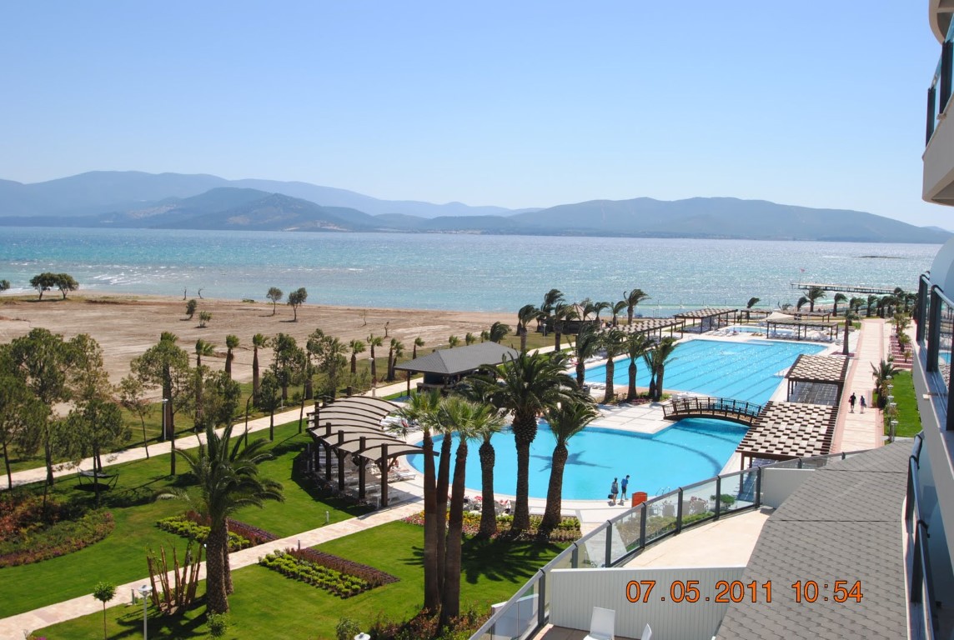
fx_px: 956
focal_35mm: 36
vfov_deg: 37.0
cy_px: 320
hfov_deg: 53.0
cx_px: 477
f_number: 8
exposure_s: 1/250
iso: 100
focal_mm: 24
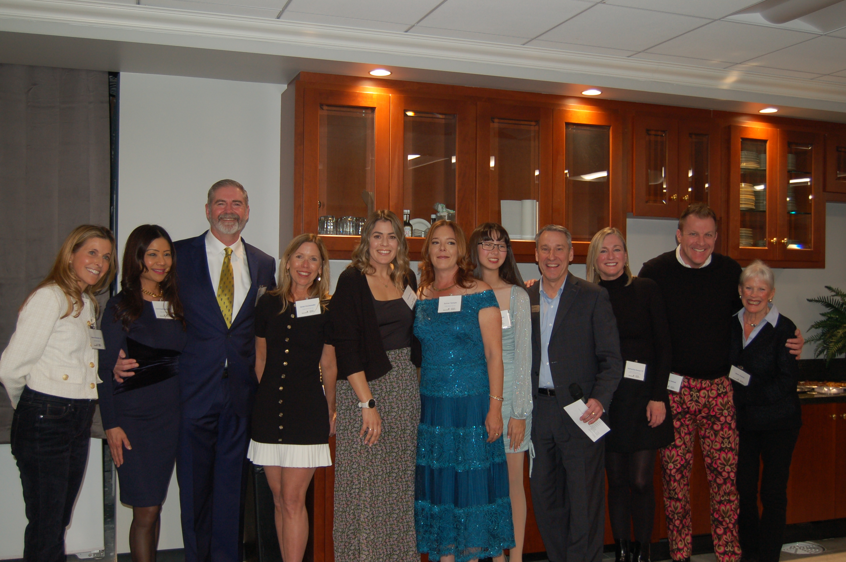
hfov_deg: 49.6
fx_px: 916
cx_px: 423
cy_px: 281
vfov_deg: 34.1
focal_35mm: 39
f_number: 4
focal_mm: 26
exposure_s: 1/60
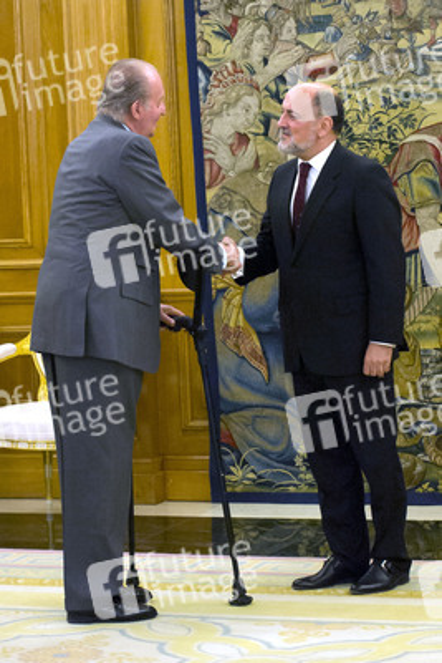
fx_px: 1472
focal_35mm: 80
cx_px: 221
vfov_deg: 25.4
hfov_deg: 17.1
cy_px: 332
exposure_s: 1/160
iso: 1000
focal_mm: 40
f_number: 4
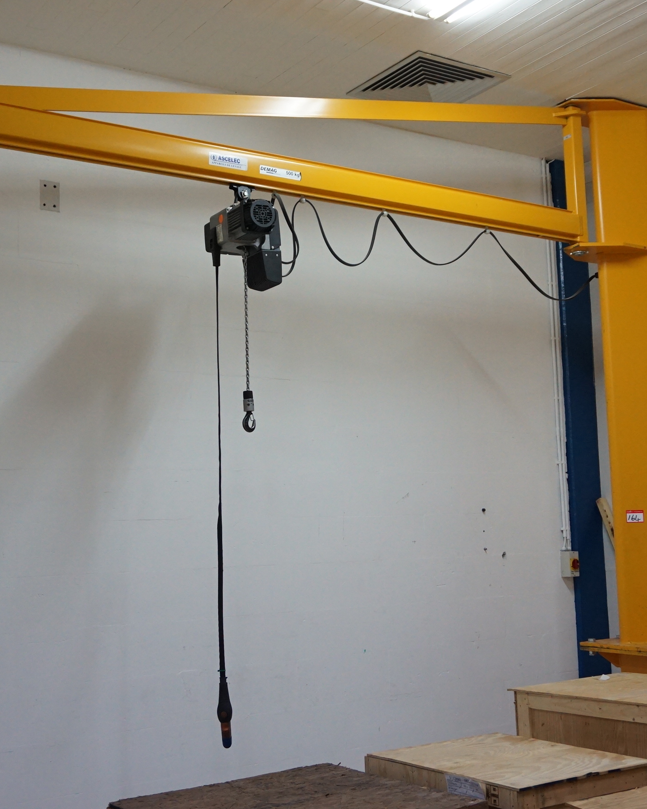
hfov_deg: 33.6
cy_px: 404
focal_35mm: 45
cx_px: 350
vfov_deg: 41.4
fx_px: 1070
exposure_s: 1/160
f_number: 4
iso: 1600
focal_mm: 21
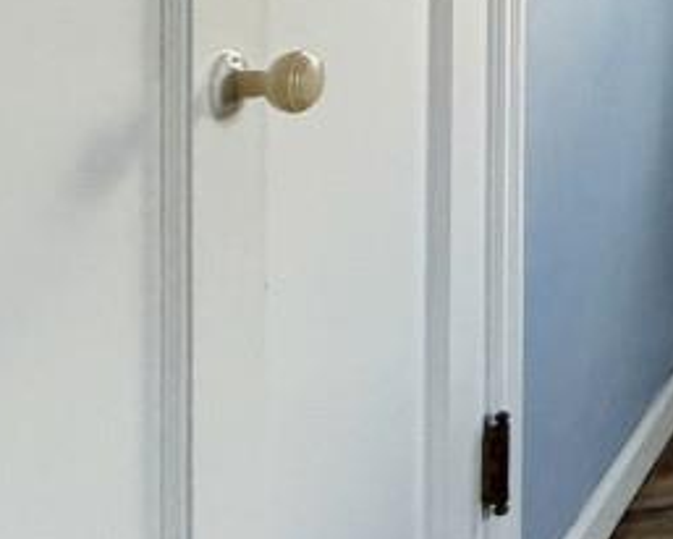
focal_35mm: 85
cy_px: -207
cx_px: 1982
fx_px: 1694
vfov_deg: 16.8
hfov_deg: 11.8
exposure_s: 1/121
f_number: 2.2
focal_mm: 2.22
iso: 200
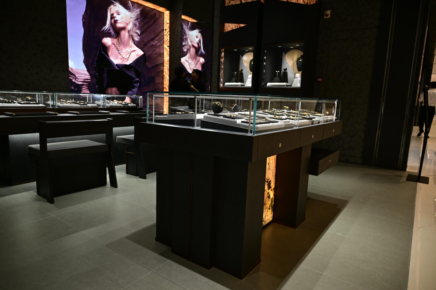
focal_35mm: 24
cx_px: 218
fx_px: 291
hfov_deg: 73.7
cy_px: 145
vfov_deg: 53.1
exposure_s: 1/125
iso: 400
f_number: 4
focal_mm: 24
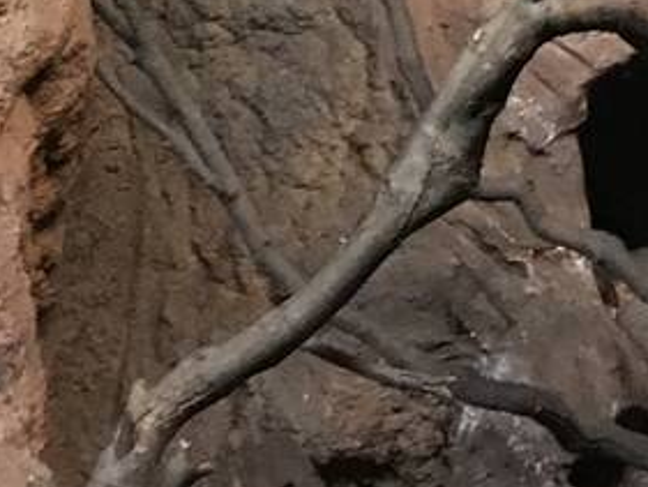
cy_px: -602
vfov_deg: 8.4
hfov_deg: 11.6
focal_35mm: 165
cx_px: -270
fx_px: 3090
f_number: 2.2
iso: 250
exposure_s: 1/33
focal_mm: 4.15
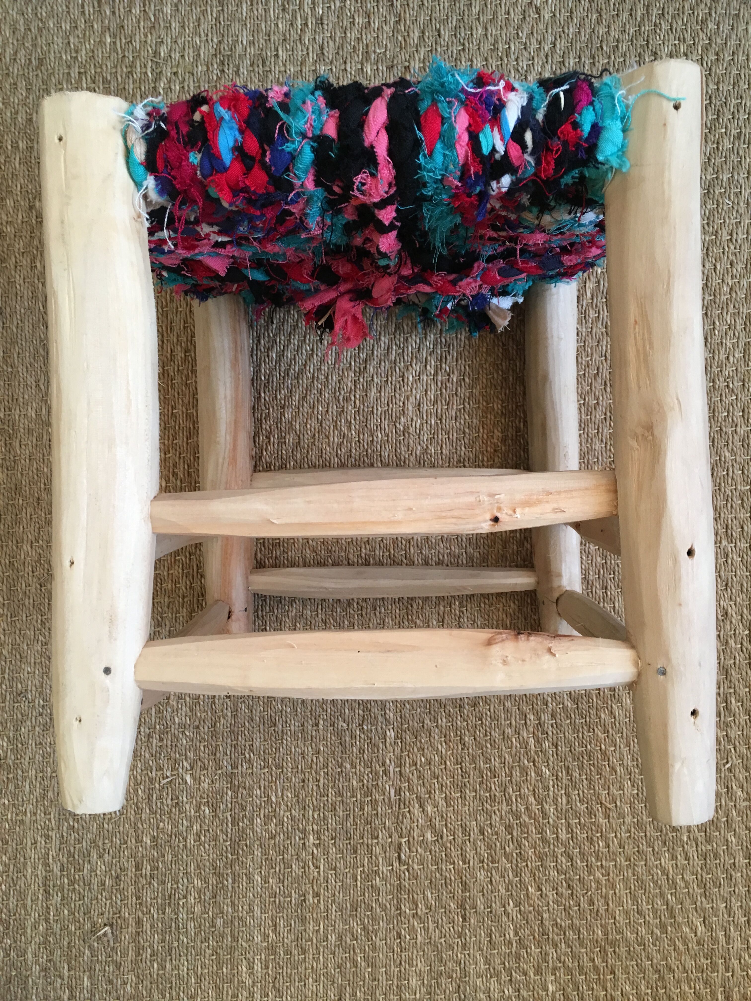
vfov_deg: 61.7
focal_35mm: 29
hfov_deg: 48.2
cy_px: 500
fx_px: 839
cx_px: 376
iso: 64
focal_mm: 4.15
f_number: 2.2
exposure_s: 1/33
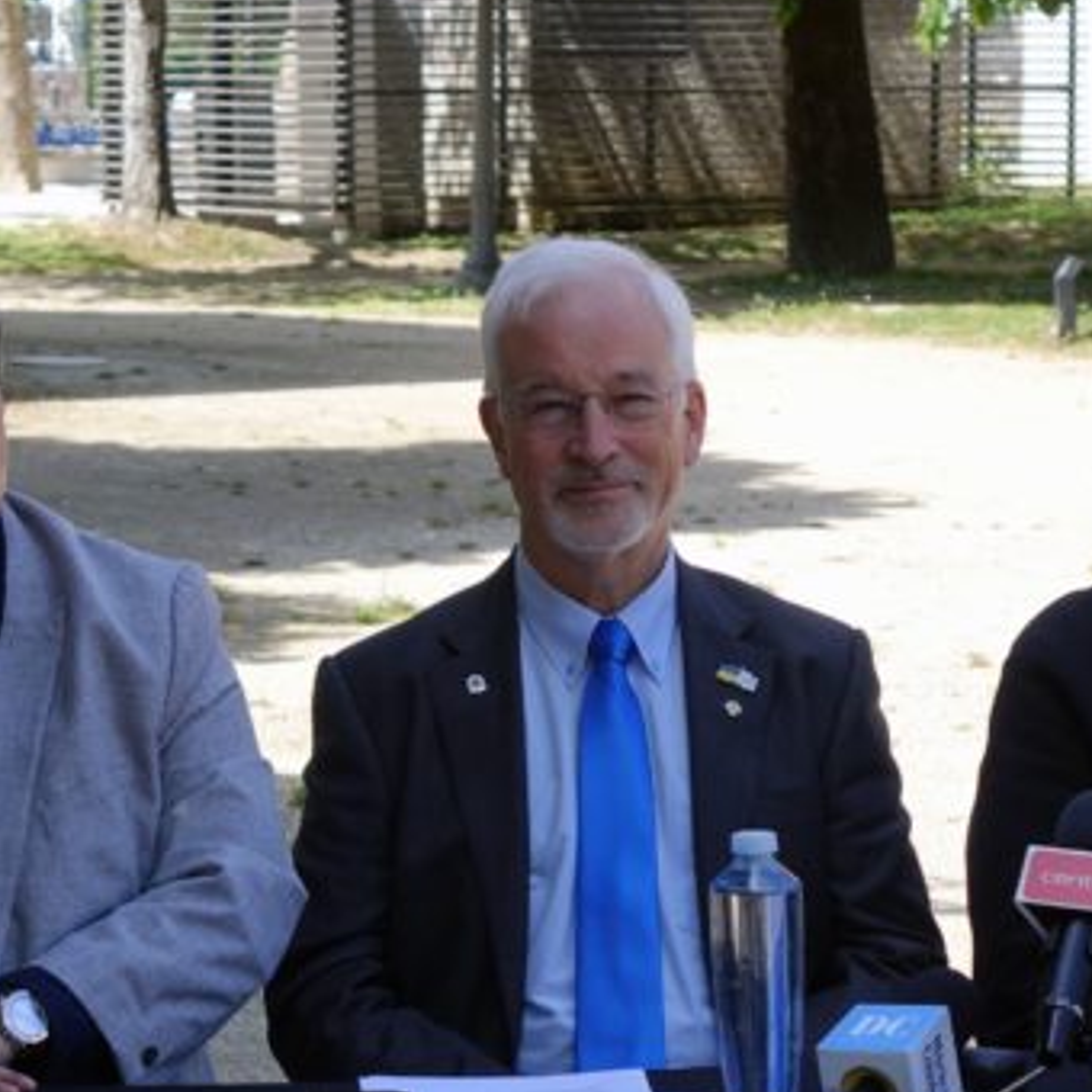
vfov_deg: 13.1
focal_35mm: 133
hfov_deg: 13.1
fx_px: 4747
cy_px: 568
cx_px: 279
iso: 100
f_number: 4
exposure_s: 1/250
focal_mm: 27.11
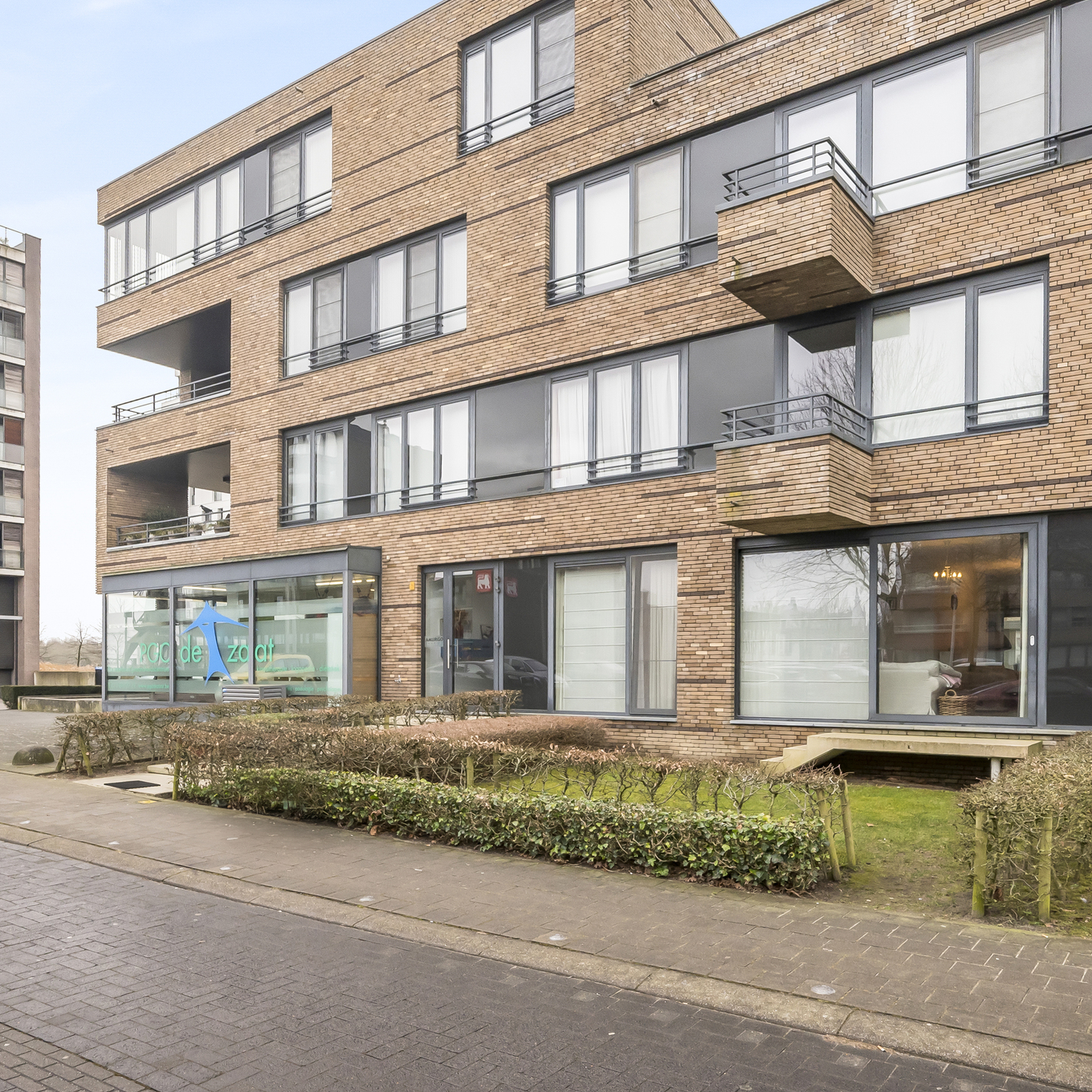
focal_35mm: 21
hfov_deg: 72.1
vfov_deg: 71.6
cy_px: 450
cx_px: 581
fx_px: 749
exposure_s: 1/200
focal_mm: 14
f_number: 8
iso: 640
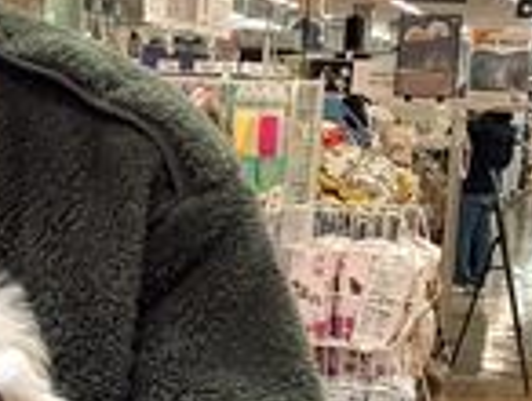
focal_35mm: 127
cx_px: -128
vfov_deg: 11.7
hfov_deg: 14.9
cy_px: 266
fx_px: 1955
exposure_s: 1/60
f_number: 2.4
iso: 125
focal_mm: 3.3
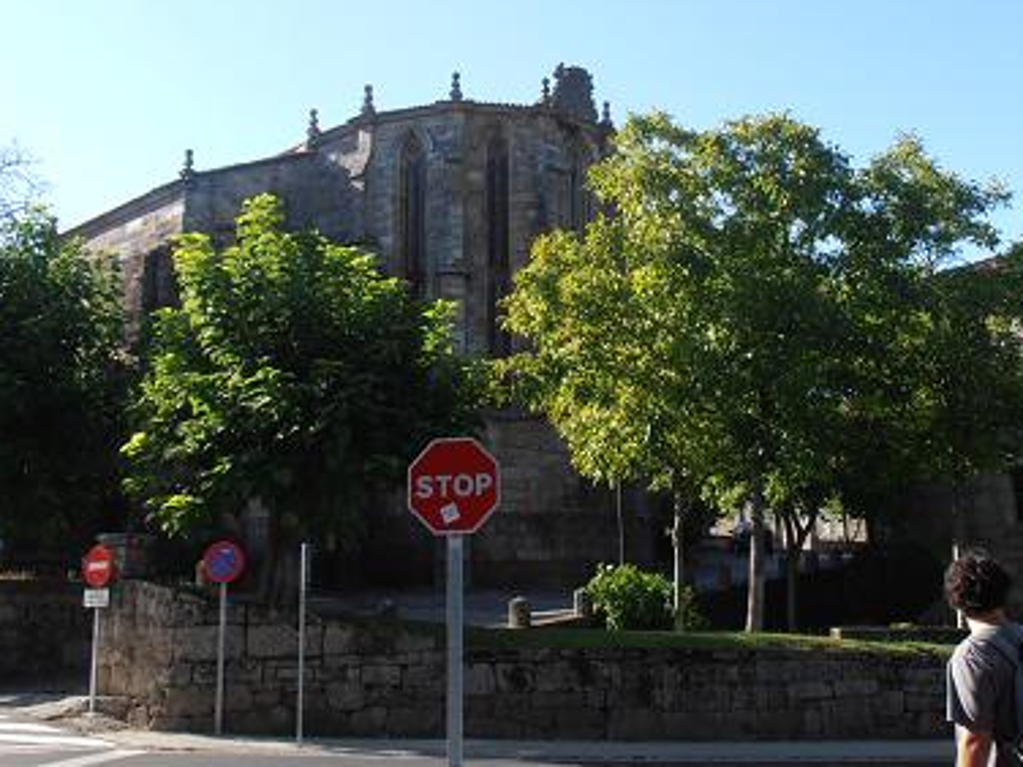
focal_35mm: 52
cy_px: 272
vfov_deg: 27.9
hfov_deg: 36.7
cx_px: 604
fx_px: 1537
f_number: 3.9
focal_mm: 6.61
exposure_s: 1/400
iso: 80
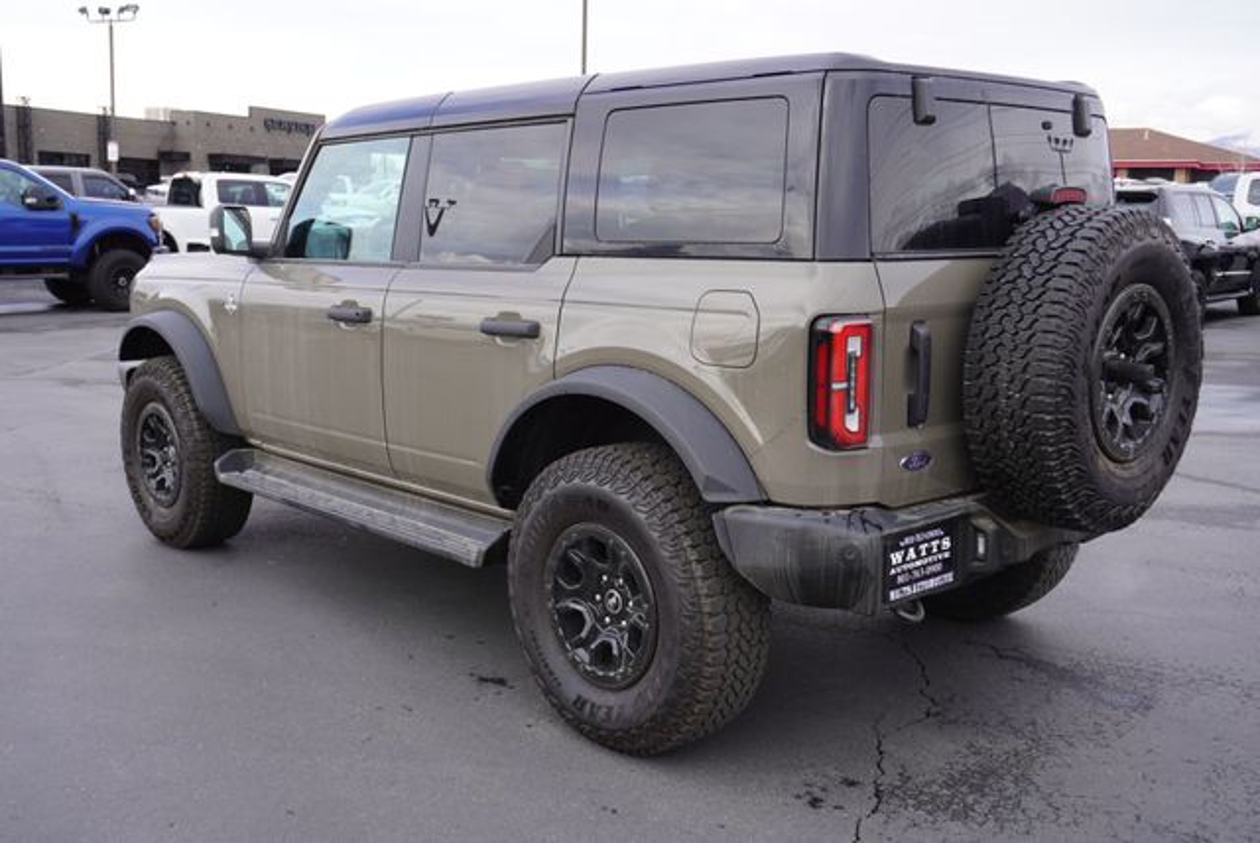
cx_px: 630
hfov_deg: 53.1
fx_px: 1261
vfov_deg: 36.9
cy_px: 422
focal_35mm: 36
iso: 100
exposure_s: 1/100
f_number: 6.3
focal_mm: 24
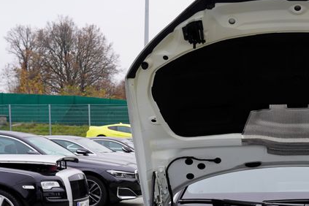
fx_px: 644
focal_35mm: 75
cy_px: 230
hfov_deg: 25.8
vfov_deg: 17.5
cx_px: 297
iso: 100
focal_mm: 31
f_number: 5.6
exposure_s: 1/80
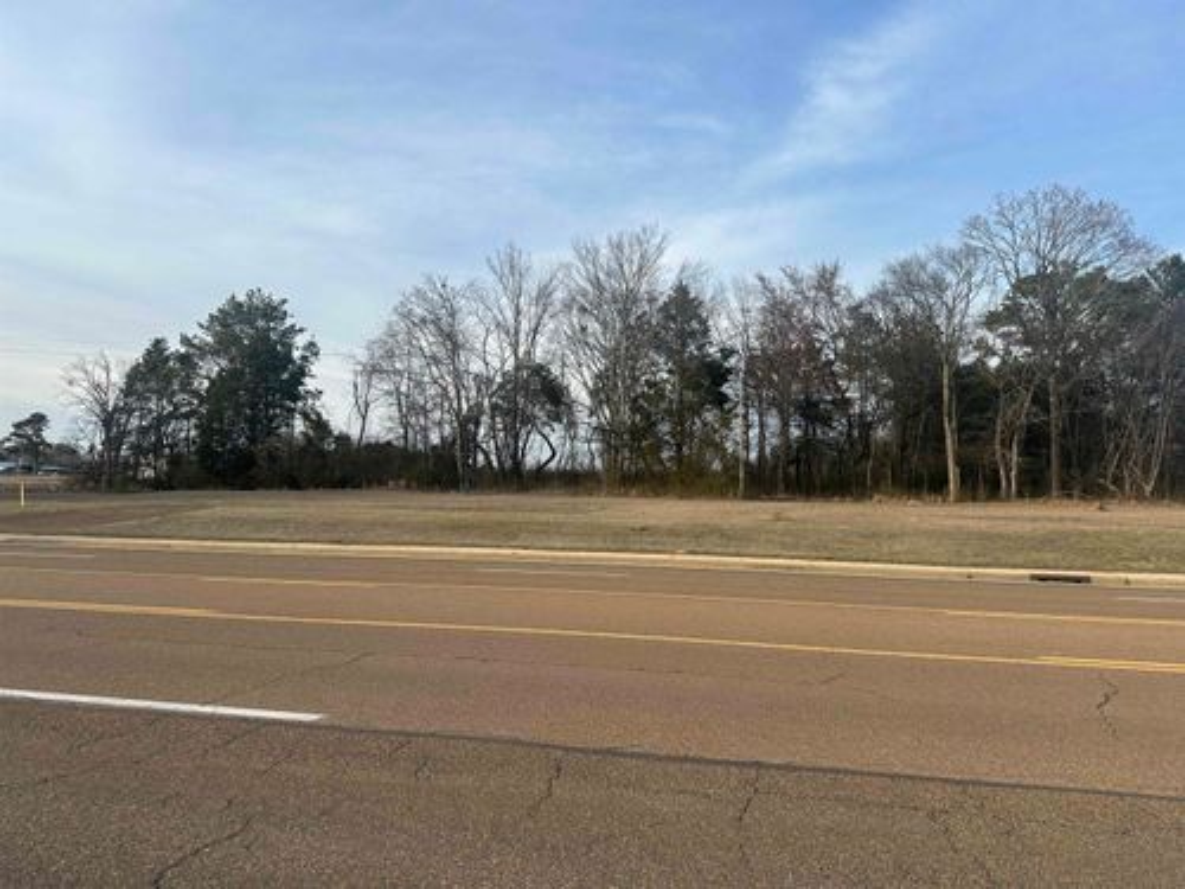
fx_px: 822
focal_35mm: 24
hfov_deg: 71.6
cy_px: 444
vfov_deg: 56.8
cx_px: 592
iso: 80
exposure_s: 1/1613
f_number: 1.78
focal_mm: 6.86
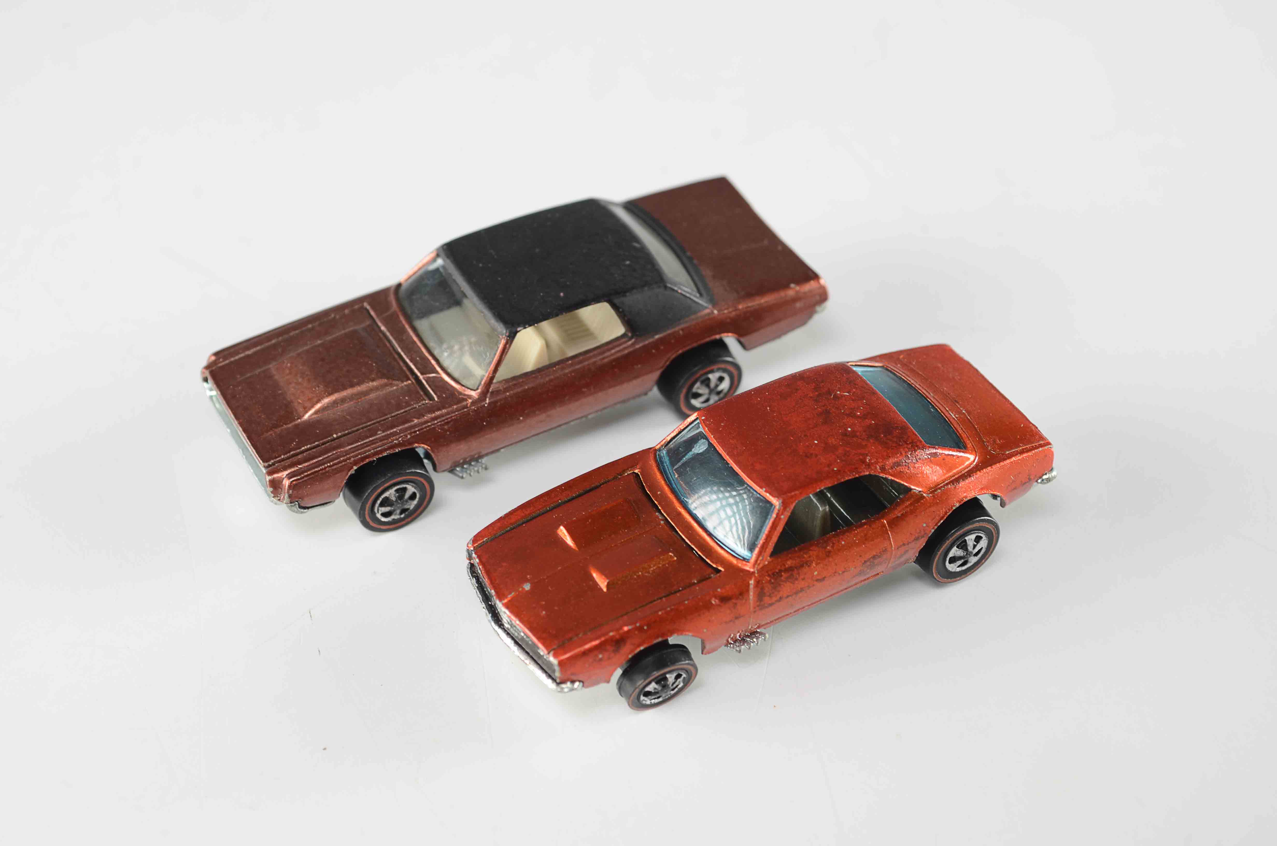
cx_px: 638
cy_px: 423
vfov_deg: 20.1
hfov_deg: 29.9
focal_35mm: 68
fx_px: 2389
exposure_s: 1/80
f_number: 8
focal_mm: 45
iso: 100
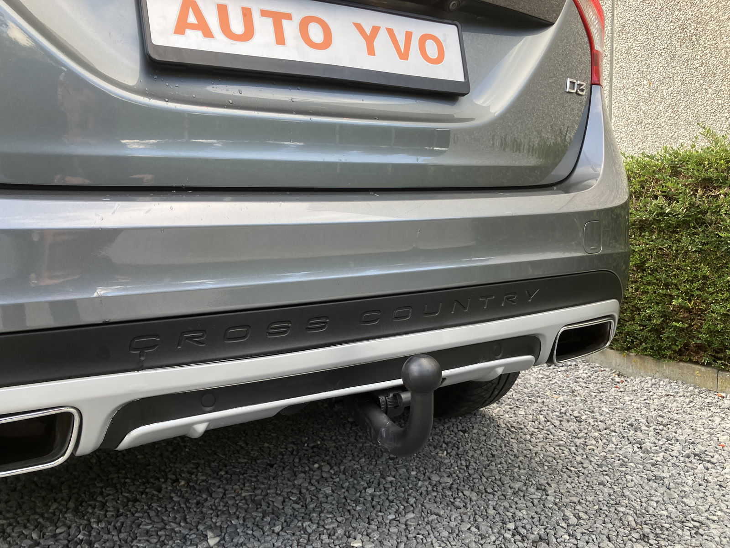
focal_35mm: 28
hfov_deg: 63.4
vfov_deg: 49.7
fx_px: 590
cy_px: 274
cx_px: 365
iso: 25
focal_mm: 3.99
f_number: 1.8
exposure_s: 1/121
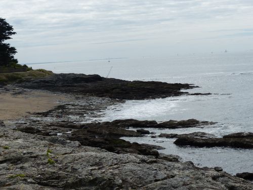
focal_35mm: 78
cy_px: 95
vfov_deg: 18.9
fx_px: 570
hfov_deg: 25.0
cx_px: 126
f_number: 4.5
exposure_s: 1/1600
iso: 100
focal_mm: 14
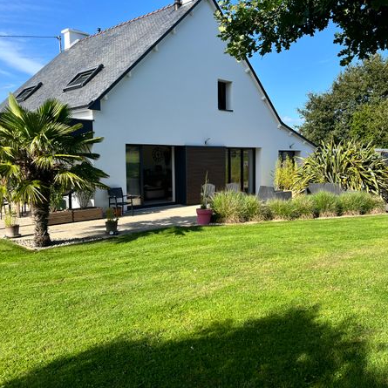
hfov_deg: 52.4
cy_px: 194
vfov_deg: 52.5
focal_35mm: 31
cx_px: 218
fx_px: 393
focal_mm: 5.1
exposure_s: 1/1672
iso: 50
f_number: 1.6
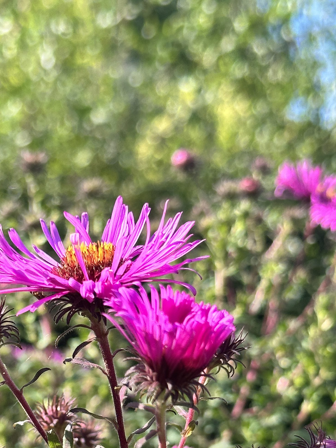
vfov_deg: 19.3
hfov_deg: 14.9
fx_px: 1281
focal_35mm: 99
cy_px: 447
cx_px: 139
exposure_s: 1/1541
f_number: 1.78
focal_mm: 6.86
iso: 64
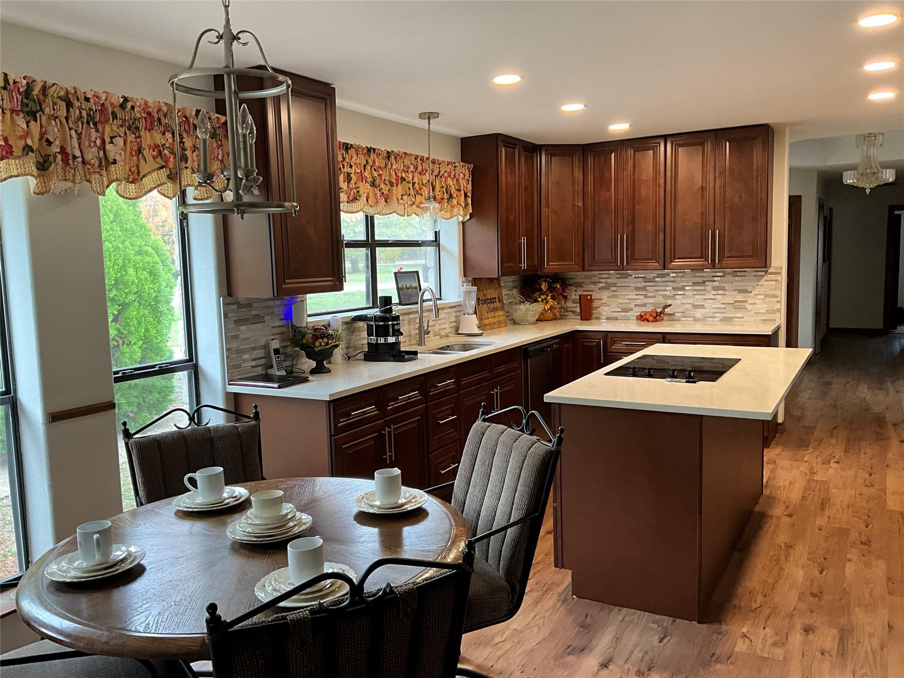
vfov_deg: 48.2
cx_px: 452
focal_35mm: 29
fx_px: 757
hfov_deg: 61.7
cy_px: 339
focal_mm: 3
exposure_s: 1/60
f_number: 1.8
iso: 80
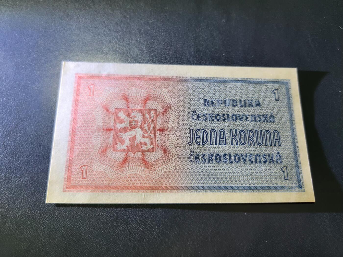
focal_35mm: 23
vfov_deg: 58.9
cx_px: 172
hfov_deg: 73.9
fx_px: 228
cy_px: 128
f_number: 1.8
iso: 100
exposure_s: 1/55.2
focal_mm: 5.4
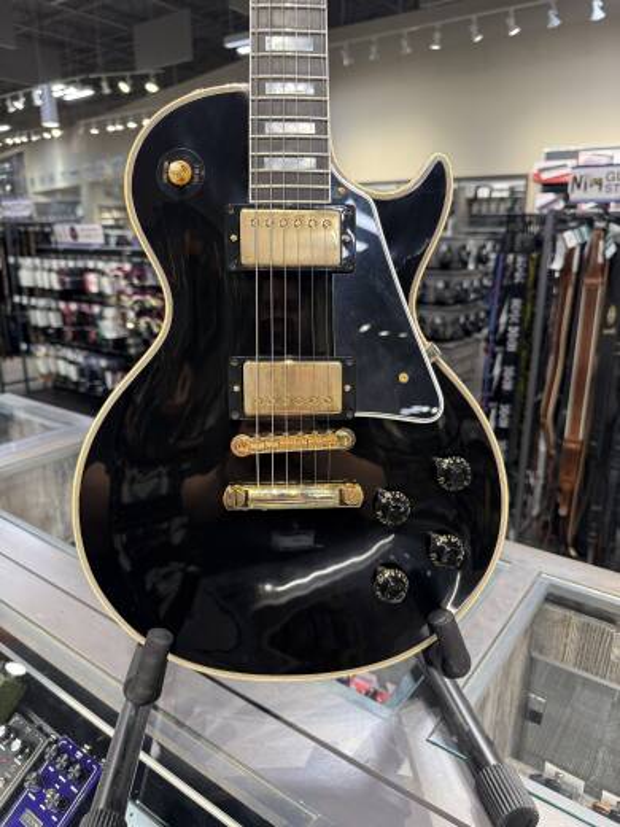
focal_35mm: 24
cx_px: 310
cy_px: 414
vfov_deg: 71.6
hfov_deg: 56.8
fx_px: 573
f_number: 1.78
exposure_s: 1/120
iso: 200
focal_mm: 6.76
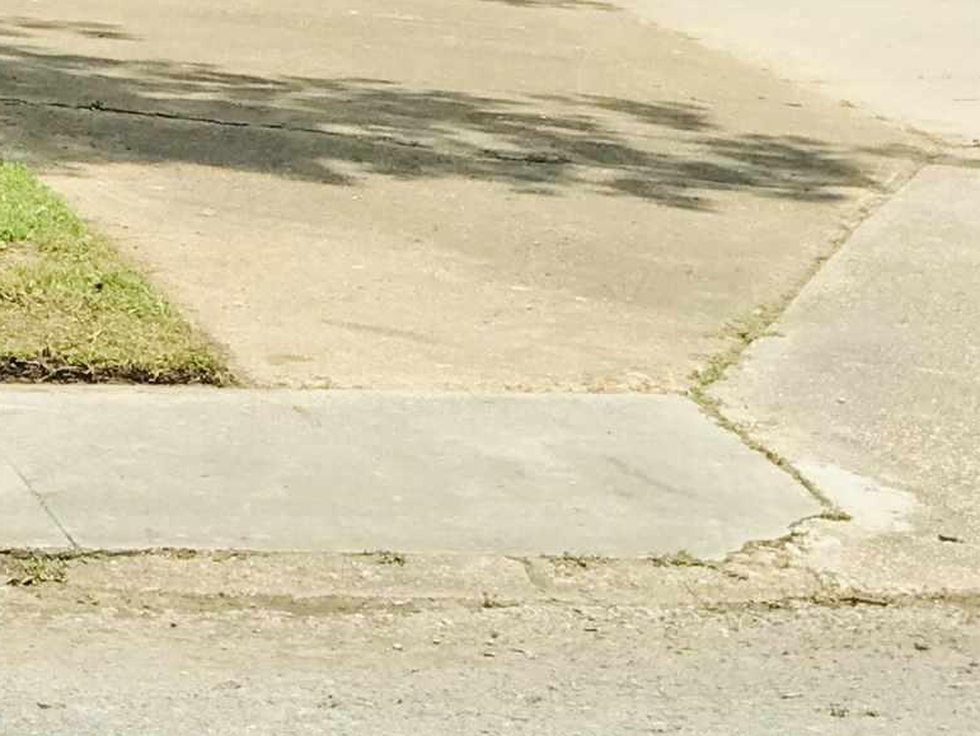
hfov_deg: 8.3
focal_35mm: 227
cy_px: -511
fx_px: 6430
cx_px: -970
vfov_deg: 6.4
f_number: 2.8
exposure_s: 1/507
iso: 20
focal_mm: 6.6
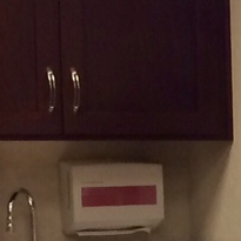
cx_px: 801
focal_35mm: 204
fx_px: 1607
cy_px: 273
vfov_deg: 8.5
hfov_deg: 7.3
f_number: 2.2
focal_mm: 4.15
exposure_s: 1/30
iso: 64
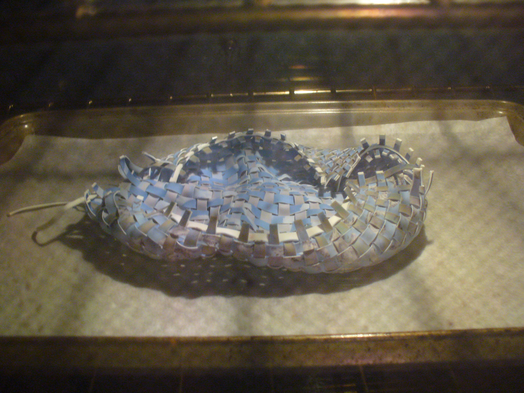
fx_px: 560
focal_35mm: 37
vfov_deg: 38.7
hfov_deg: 50.1
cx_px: 262
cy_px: 196
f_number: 2.8
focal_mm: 6.1
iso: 200
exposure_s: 1/13
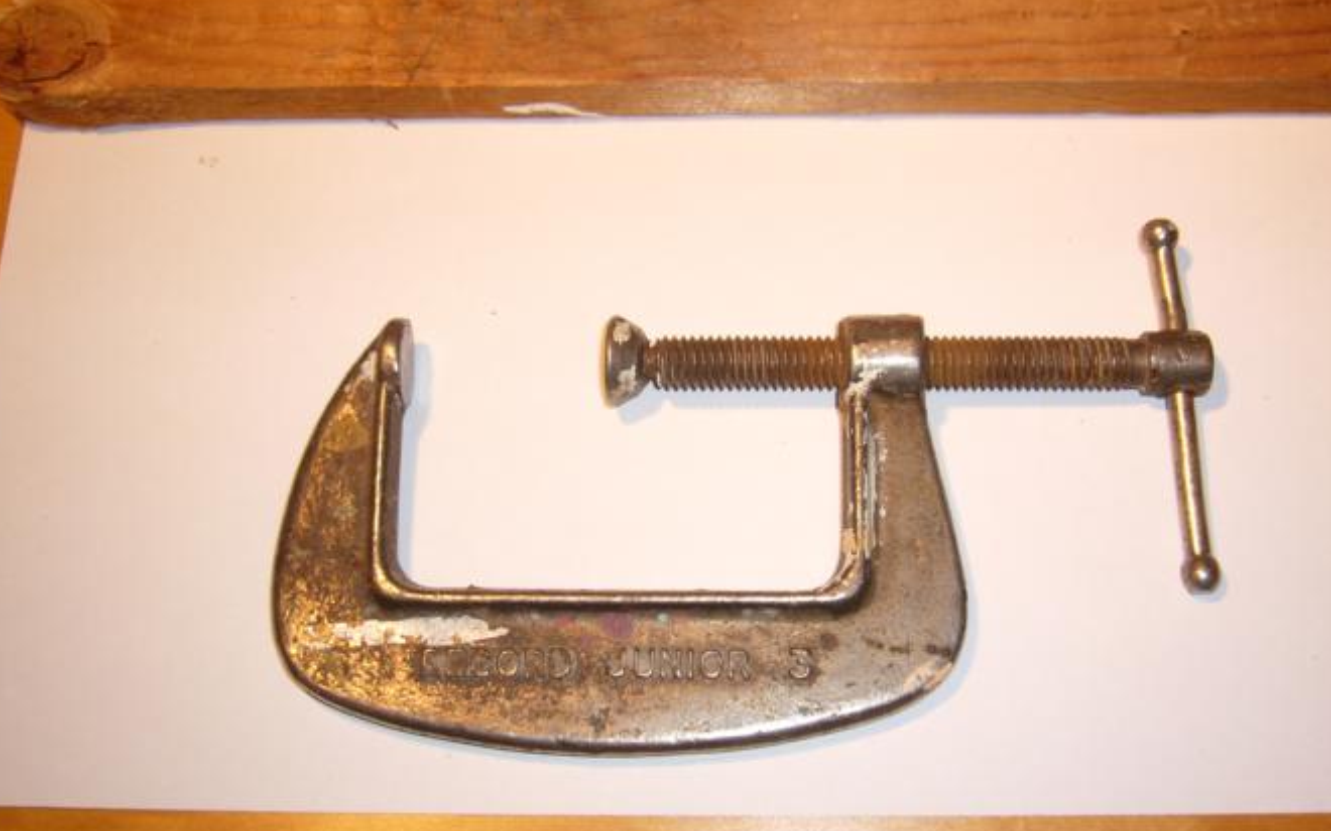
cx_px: 678
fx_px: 1632
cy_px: 305
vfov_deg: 28.4
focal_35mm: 45
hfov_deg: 44.4
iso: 100
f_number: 2.8
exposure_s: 1/40
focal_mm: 5.8
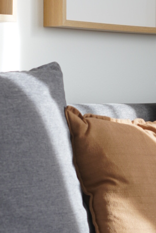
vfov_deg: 11.7
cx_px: 148
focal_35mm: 175
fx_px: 1135
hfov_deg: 7.8
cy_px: 57
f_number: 3.5
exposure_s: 1/100
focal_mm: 50
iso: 200
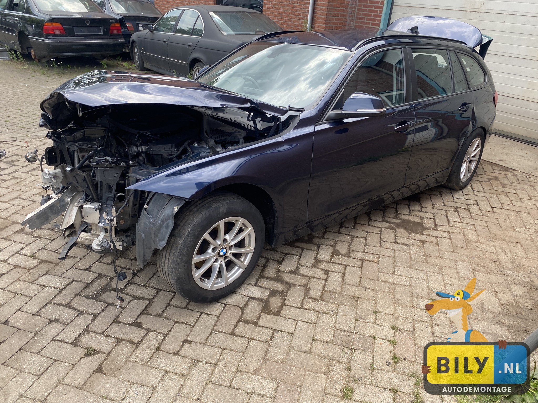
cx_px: 269
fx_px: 404
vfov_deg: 53.1
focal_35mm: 26
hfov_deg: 67.3
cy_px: 202
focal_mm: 4.25
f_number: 1.8
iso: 32
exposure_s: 1/534
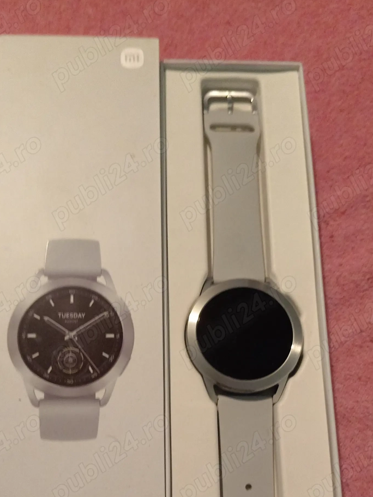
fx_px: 546
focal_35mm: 38
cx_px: 173
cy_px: 349
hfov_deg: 37.7
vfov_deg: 47.8
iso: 807
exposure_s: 1/25
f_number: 1.8
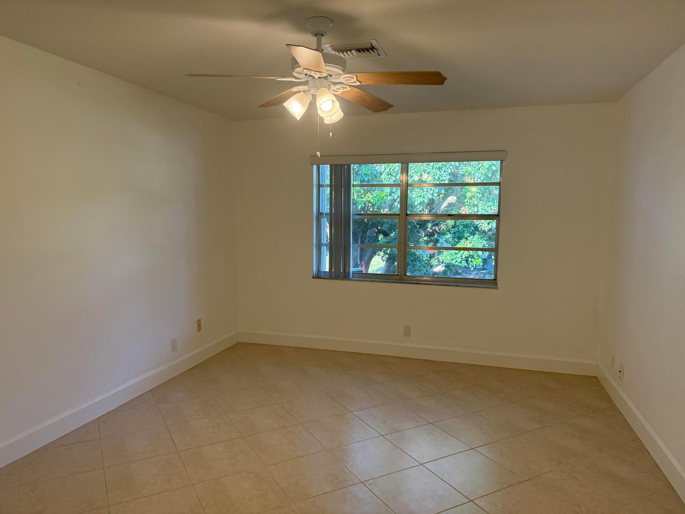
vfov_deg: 56.8
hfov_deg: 71.6
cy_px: 257
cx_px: 342
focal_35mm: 24
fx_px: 475
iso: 200
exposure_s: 1/224
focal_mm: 6.76
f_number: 1.78
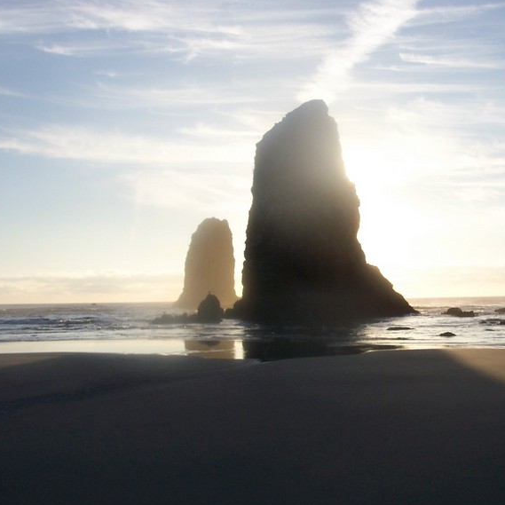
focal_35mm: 49
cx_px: 350
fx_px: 809
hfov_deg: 34.3
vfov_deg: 34.7
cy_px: 252
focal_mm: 8
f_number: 4.8
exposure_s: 1/1000
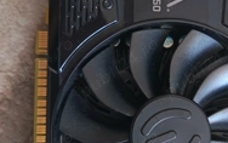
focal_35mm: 54
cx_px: 161
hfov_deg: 36.9
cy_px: 88
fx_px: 336
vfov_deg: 24.0
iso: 2701
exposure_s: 1/25
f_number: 1.75
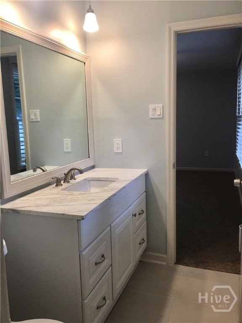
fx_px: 270
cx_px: 121
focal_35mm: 29
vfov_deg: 61.7
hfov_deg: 48.2
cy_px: 162
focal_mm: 4.15
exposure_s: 1/30
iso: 25
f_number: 2.2
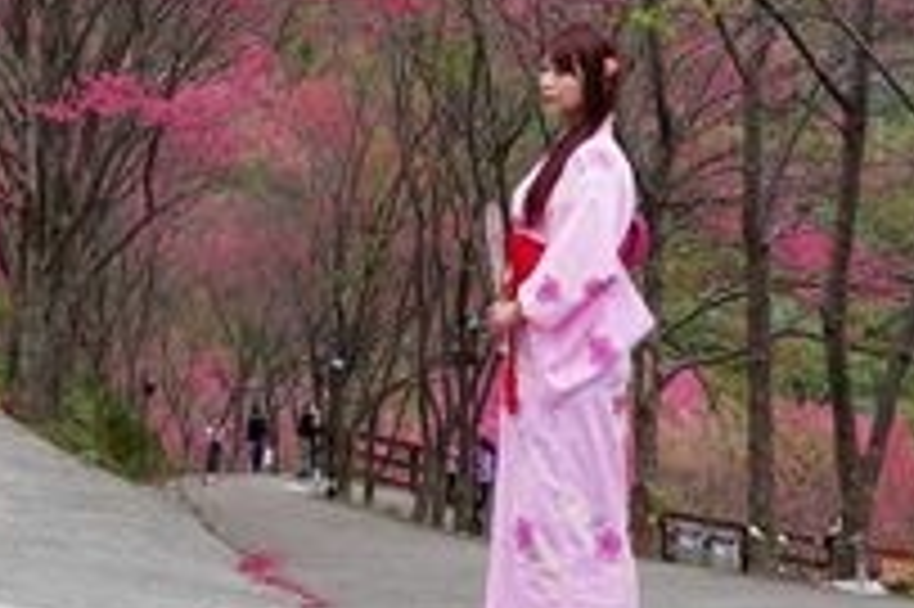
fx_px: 1953
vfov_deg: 16.3
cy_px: -268
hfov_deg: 25.9
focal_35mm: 77
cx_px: 180
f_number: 2.8
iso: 125
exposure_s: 1/60
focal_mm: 9
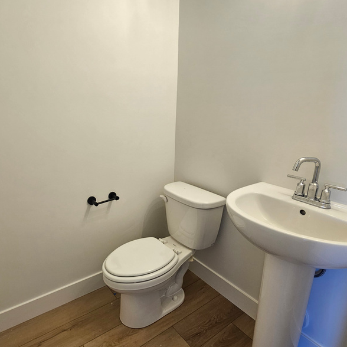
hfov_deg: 74.4
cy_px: 174
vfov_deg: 74.8
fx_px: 227
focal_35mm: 20
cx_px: 149
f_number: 2.2
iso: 100
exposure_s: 1/60
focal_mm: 2.2
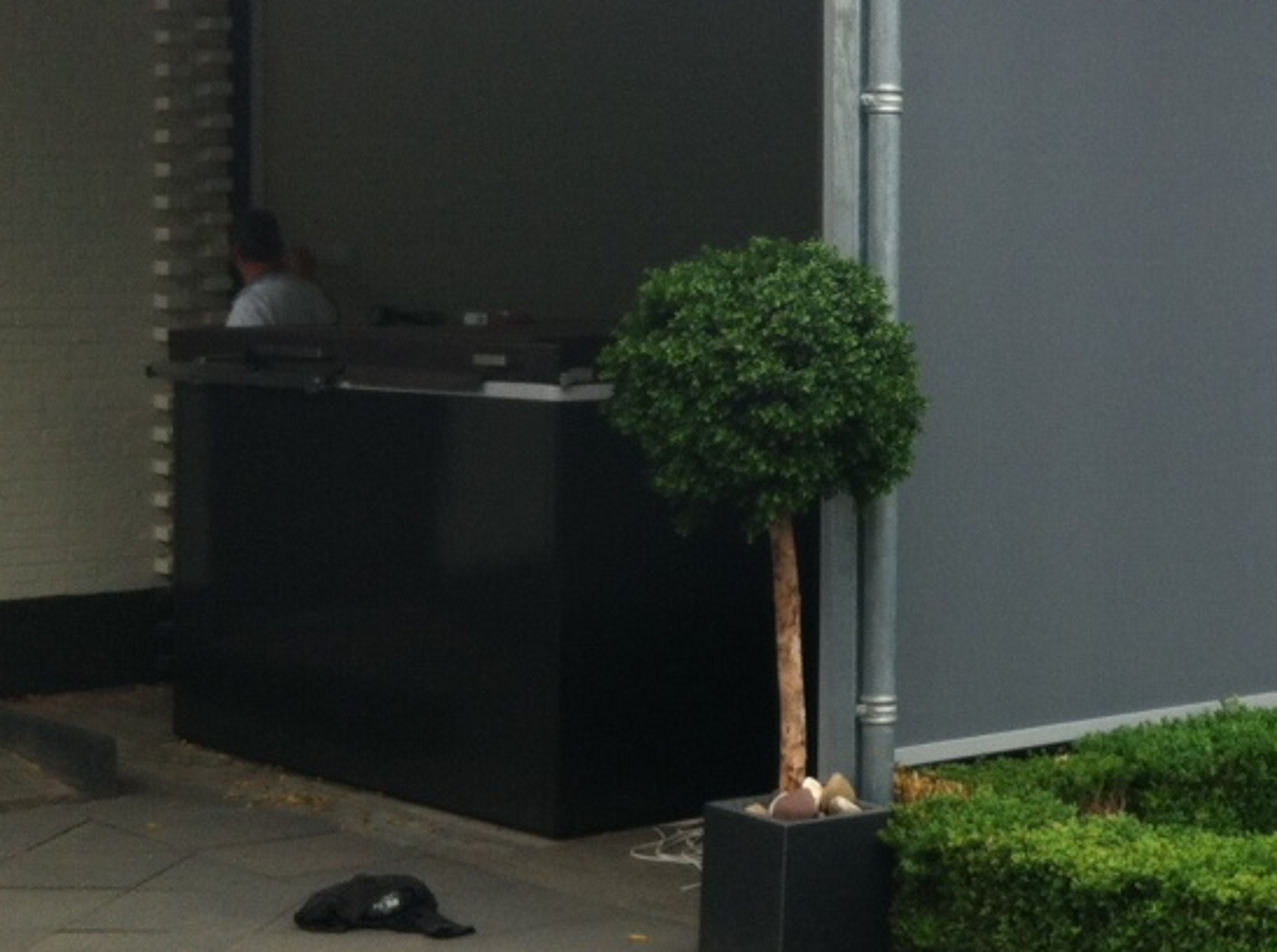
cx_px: 1195
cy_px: 273
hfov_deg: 22.9
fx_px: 3056
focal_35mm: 83
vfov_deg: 17.6
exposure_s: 1/187
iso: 80
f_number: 2.8
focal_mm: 3.85
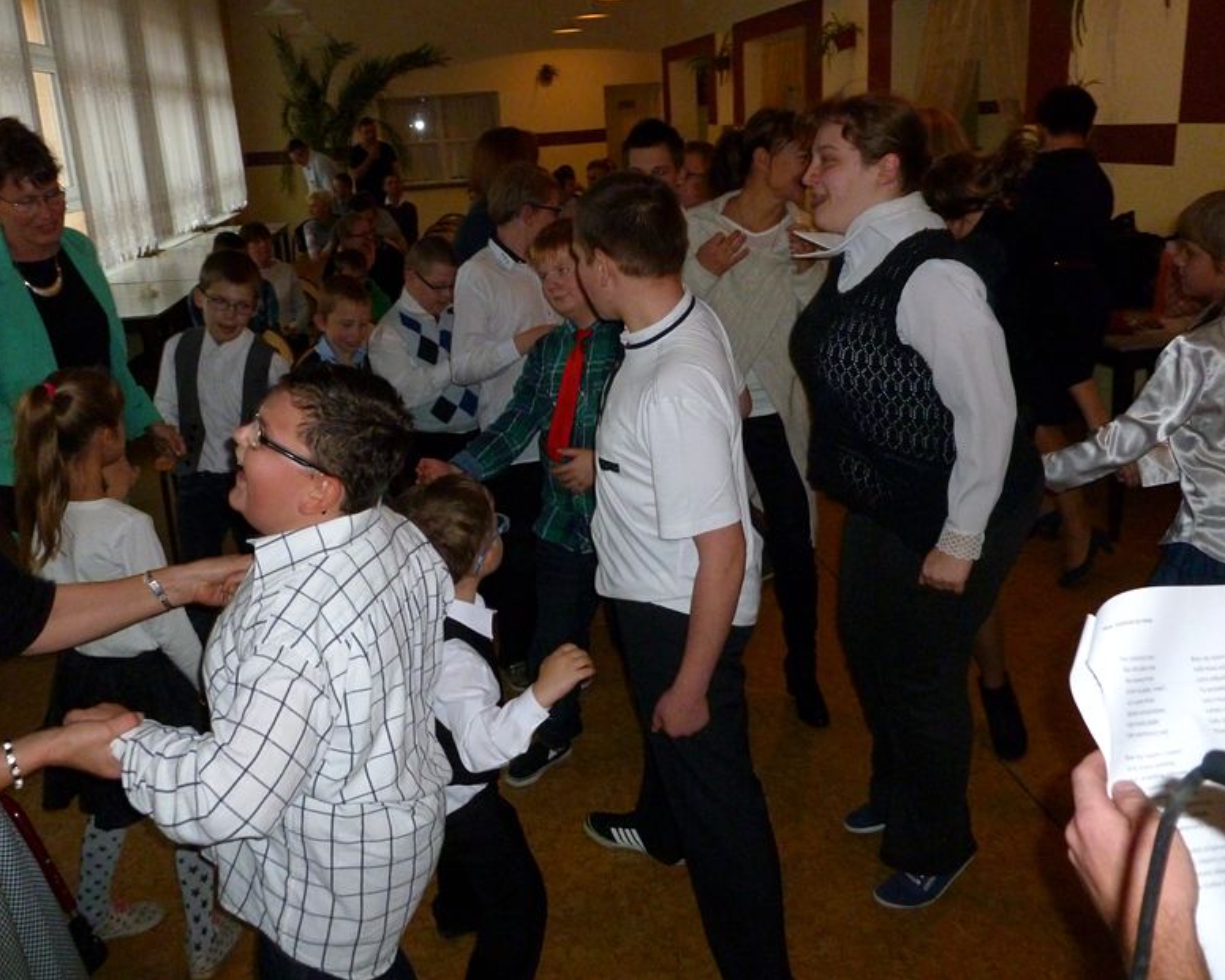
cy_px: 477
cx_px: 563
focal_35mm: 30
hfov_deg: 58.7
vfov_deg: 48.5
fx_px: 1088
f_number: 3.3
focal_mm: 5
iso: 400
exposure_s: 1/125
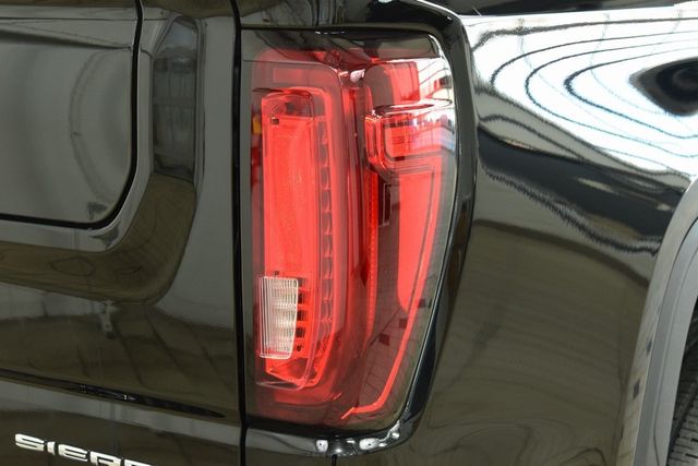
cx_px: 349
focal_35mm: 78
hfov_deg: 26.0
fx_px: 1513
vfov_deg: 17.5
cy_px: 233
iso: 1600
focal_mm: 52
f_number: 5.6
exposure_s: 1/15
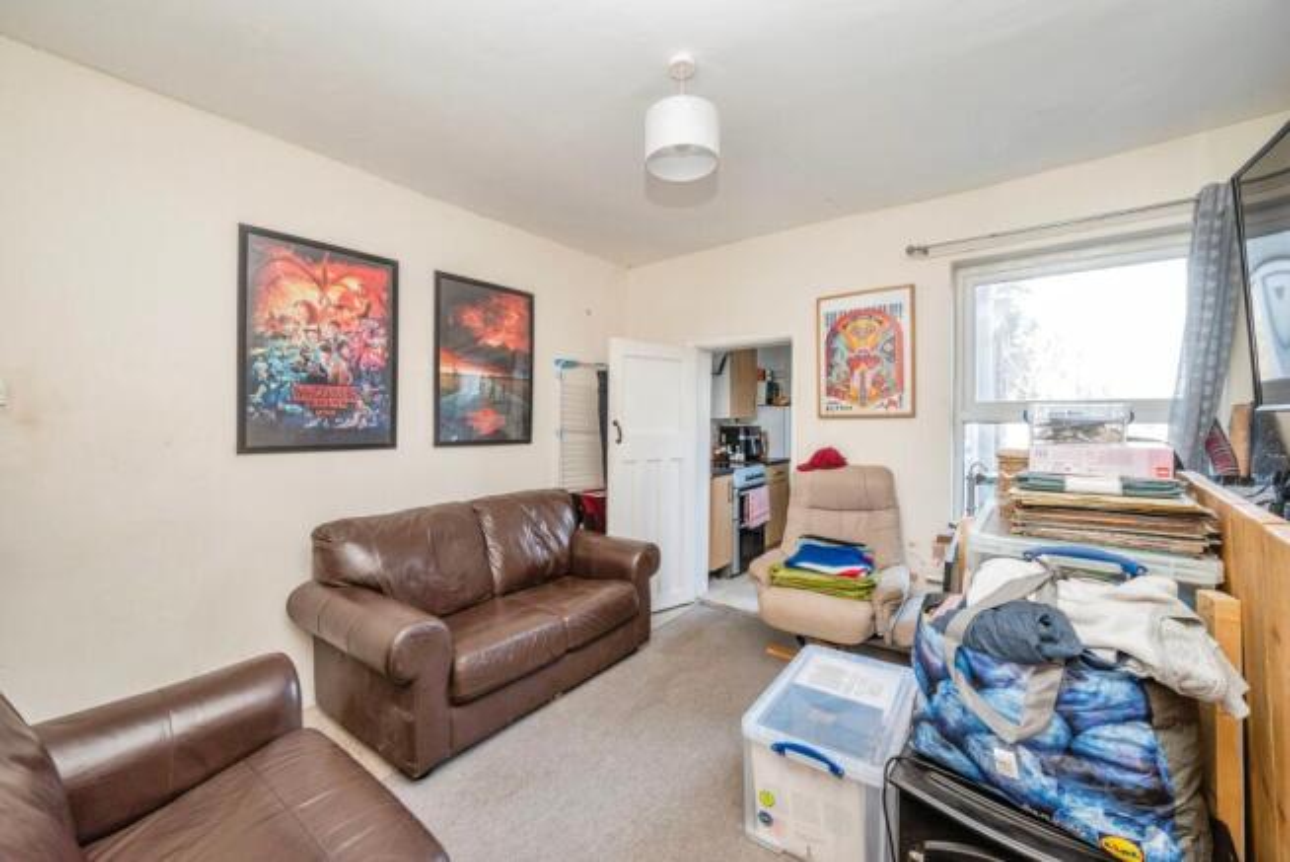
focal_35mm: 14
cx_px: 645
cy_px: 431
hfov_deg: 104.2
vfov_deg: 81.3
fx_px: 502
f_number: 8
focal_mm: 14
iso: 400
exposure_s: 1/15
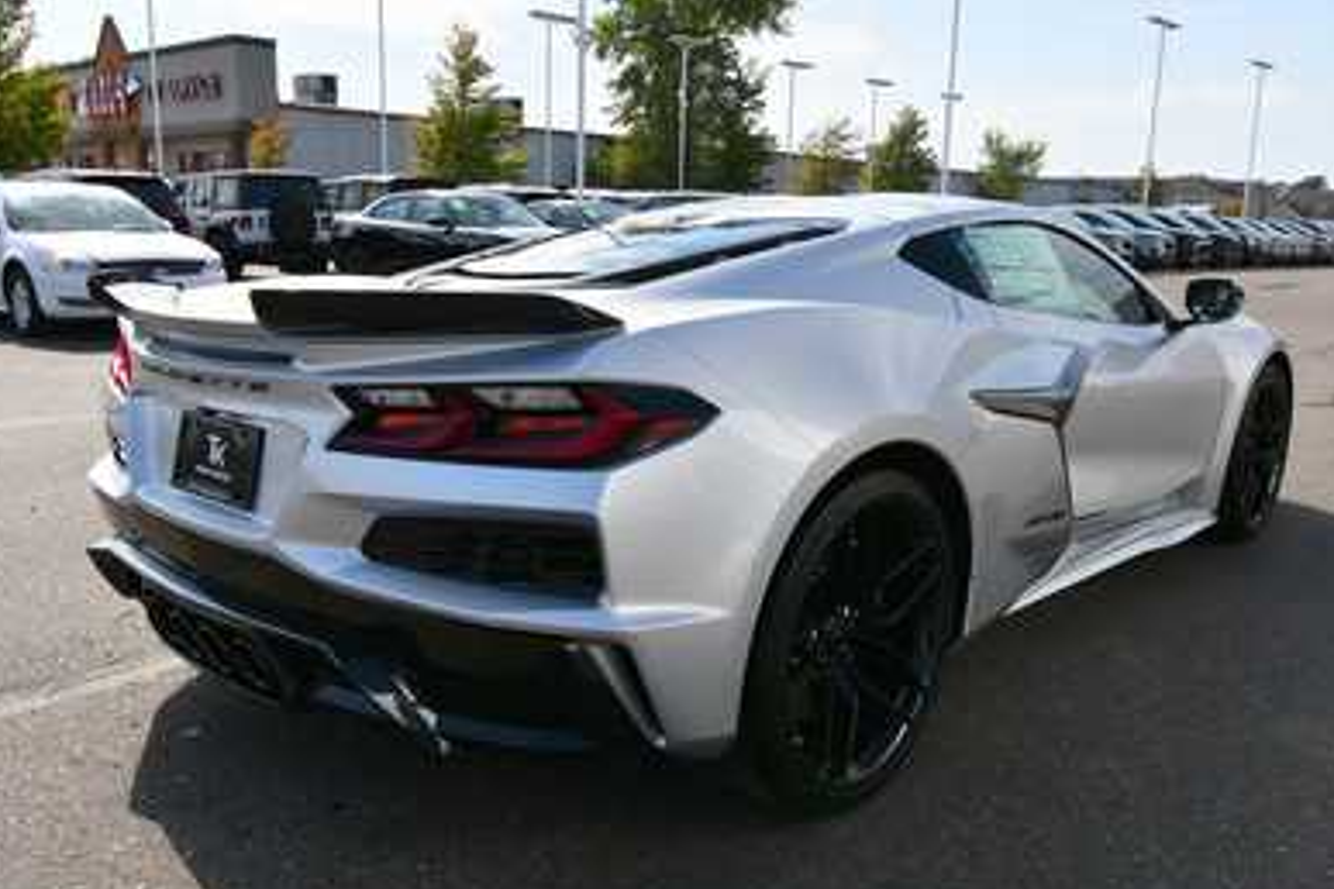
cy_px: 457
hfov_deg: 60.3
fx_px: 1149
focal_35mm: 31
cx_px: 665
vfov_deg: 42.3
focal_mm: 20
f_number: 8
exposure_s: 1/250
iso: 110
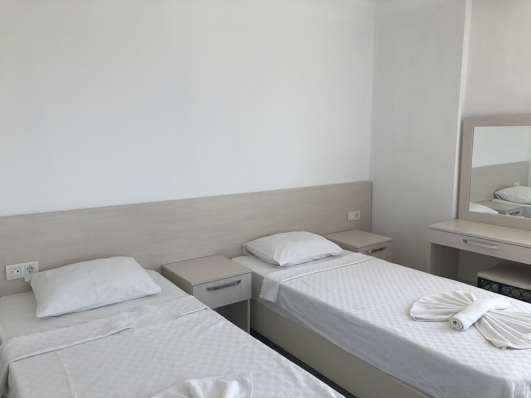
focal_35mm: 28
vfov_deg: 49.7
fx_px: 430
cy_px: 199
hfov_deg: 63.4
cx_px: 266
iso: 20
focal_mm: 4
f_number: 1.8
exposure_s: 1/302
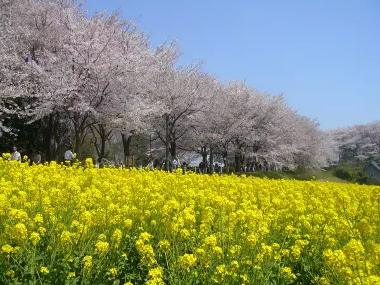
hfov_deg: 52.6
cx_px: 190
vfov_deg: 40.7
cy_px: 142
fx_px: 384
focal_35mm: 35
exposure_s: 1/400
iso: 80
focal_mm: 5.8
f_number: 5.6
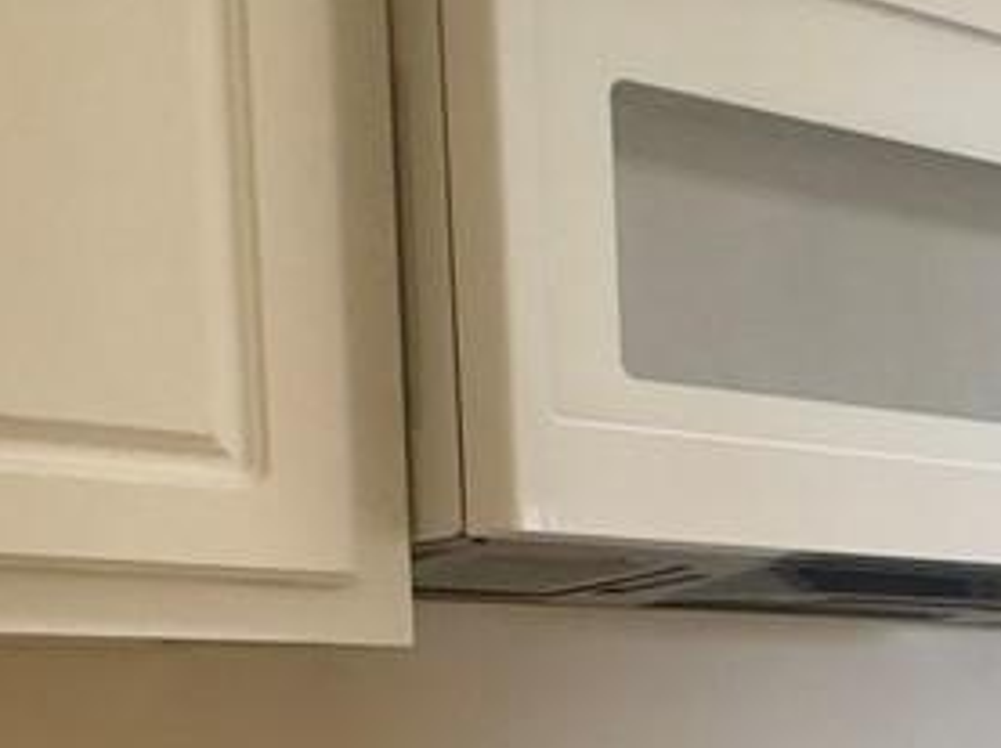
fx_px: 2339
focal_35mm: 81
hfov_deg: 20.7
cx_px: 1492
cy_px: 1037
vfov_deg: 16.9
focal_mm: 2.22
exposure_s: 1/120
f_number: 2.2
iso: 250
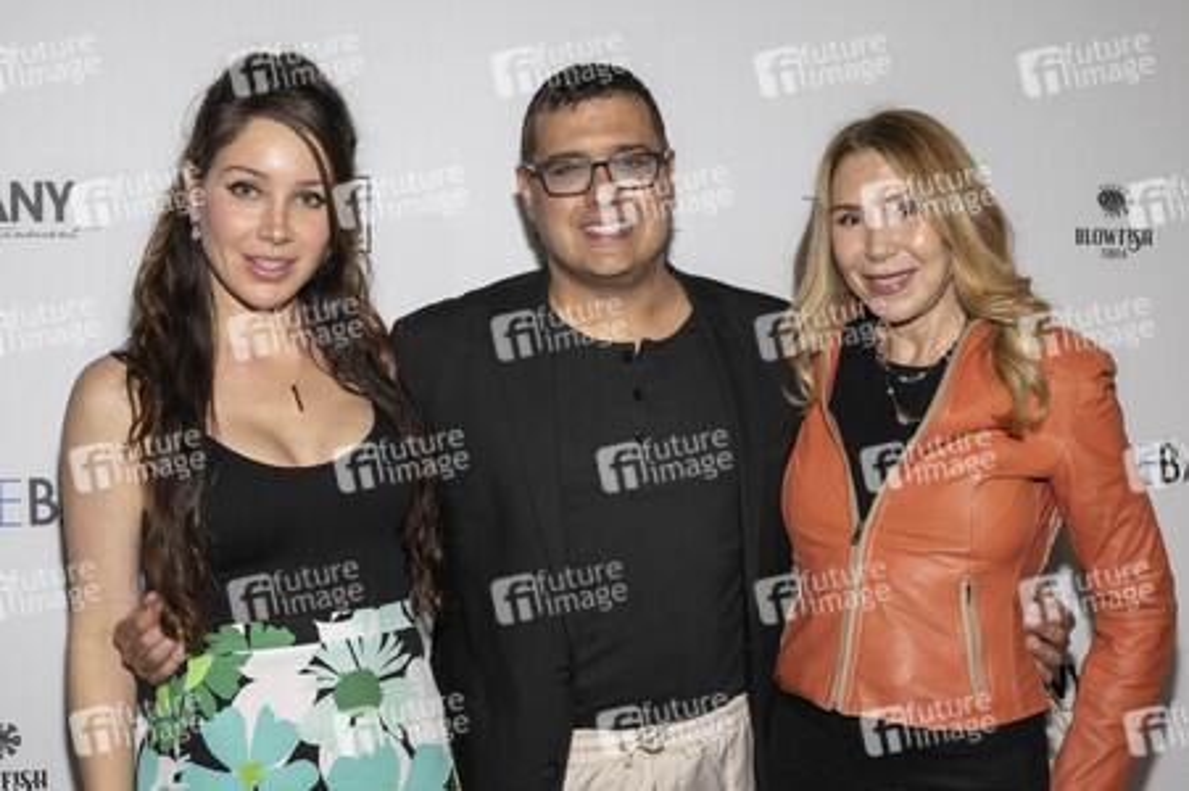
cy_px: 396
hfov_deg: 46.4
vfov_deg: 31.8
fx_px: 1386
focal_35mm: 42
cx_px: 594
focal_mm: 42
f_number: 5.6
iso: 800
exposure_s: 1/200
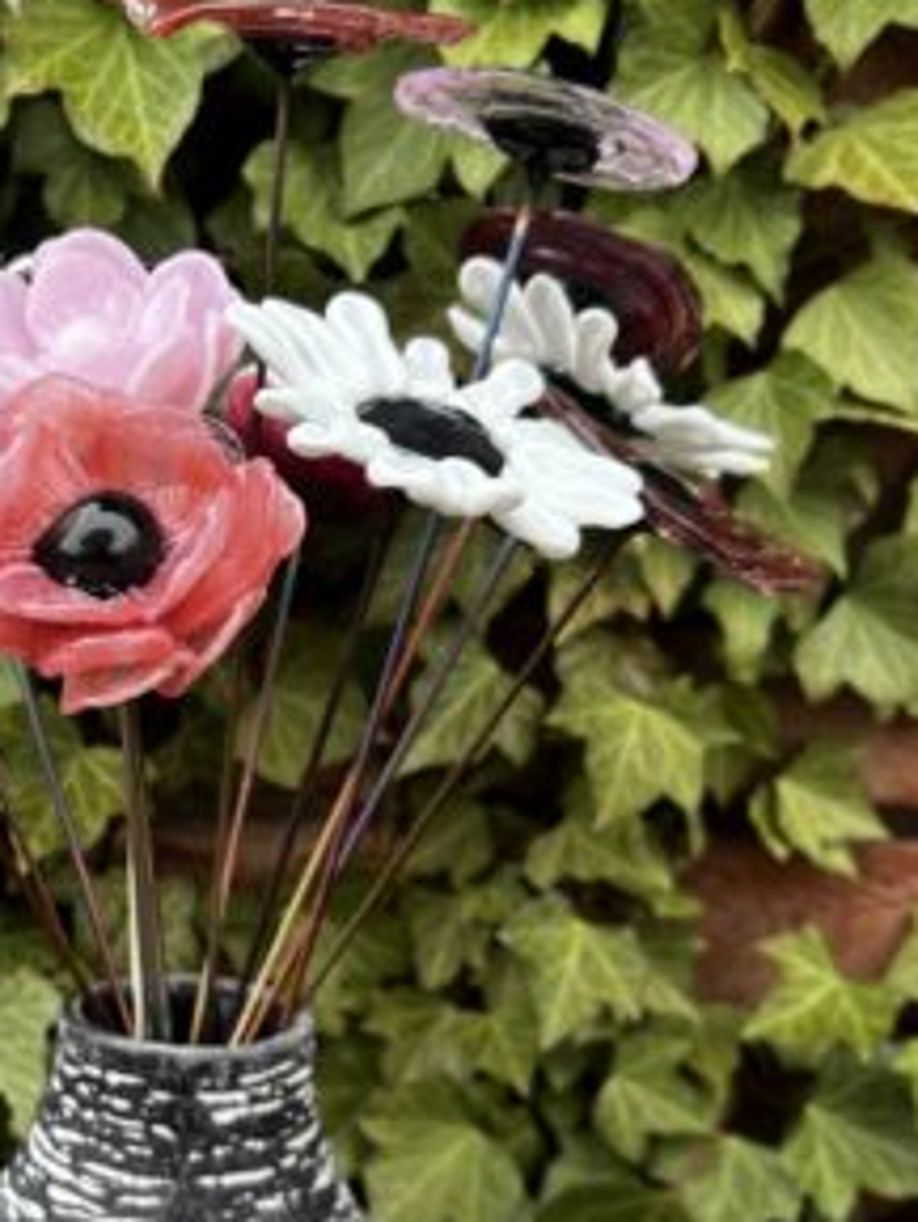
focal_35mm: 48
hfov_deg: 29.8
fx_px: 1696
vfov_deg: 39.6
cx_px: 224
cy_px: 691
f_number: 1.5
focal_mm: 5.7
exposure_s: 1/302
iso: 50
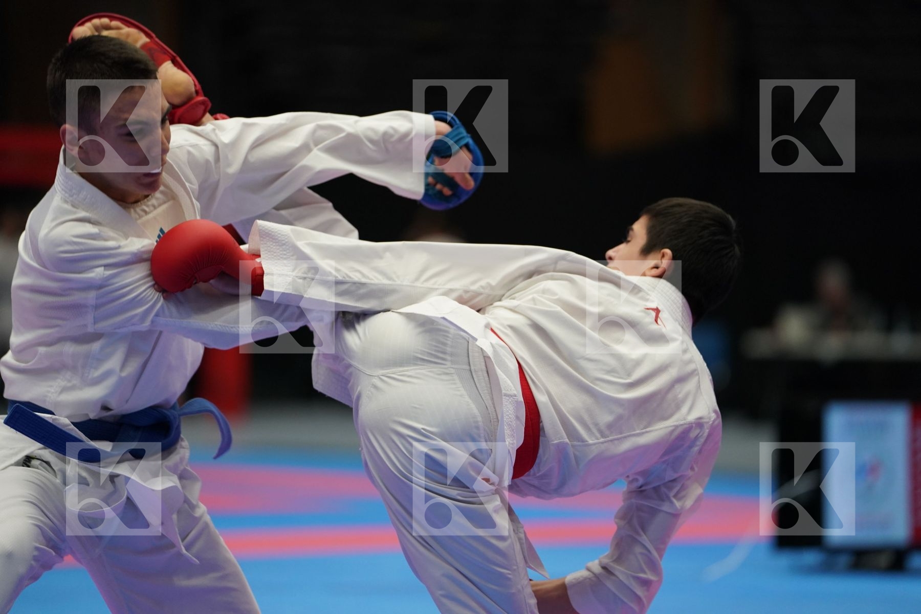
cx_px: 460
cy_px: 307
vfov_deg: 7.2
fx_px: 4912
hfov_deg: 10.7
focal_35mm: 192
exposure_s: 1/1000
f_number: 2.8
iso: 2000
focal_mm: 192
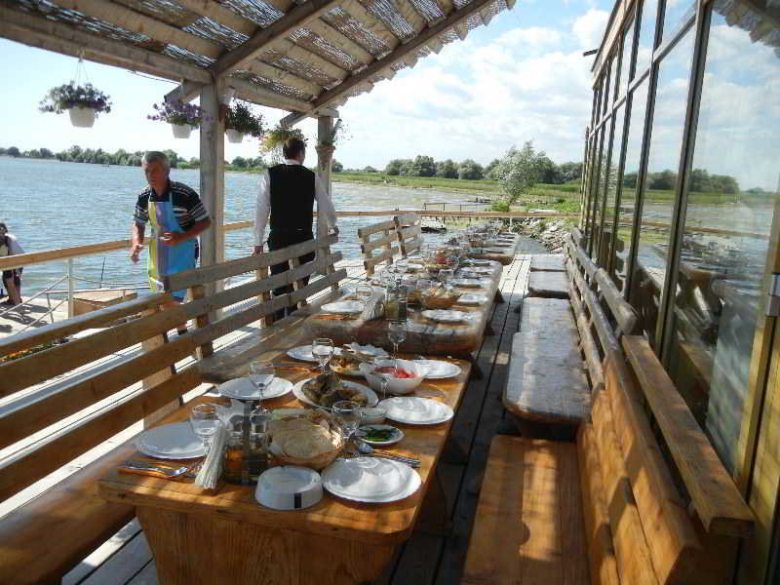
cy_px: 292
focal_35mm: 30
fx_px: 676
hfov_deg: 60.0
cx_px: 390
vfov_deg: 46.8
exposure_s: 1/283
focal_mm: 5.4
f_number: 7
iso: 160
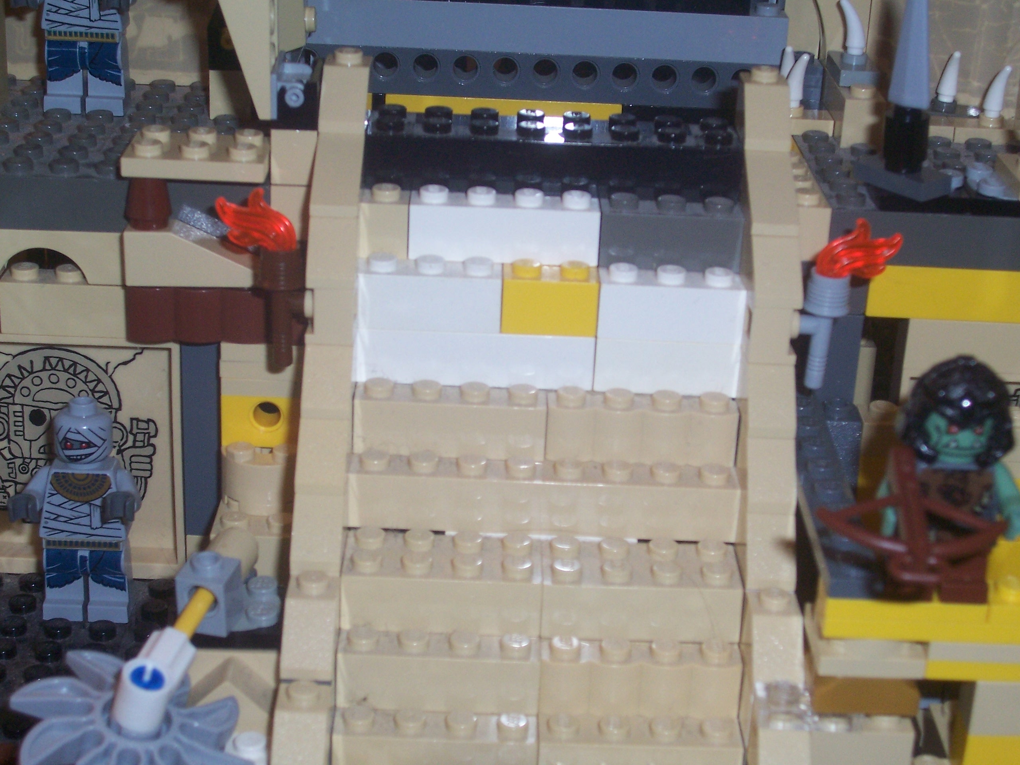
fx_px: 1945
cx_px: 510
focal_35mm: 66
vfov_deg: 22.3
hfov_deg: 29.4
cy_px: 382
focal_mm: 10.8
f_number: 4
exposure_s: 1/90
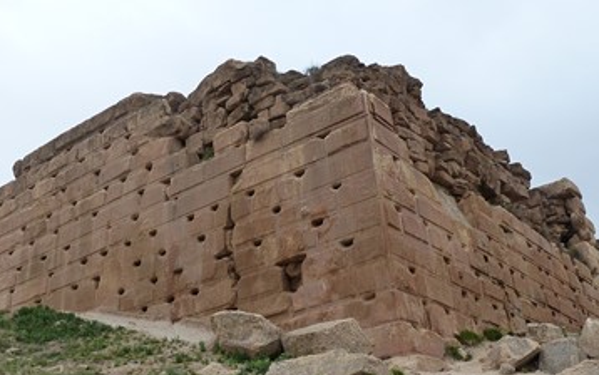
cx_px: 268
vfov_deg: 28.6
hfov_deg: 44.3
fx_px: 735
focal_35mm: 45
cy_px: 209
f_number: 4
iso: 160
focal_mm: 6.8
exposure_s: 1/200
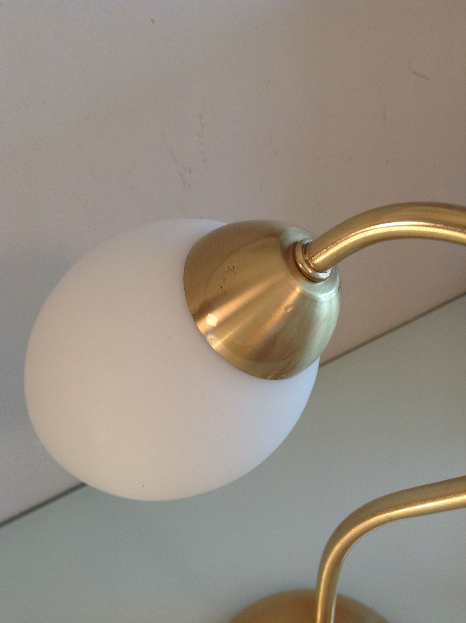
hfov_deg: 40.6
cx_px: 233
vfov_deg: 52.7
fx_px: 630
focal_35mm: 35
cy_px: 312
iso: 125
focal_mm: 4.28
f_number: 2.4
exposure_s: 1/15
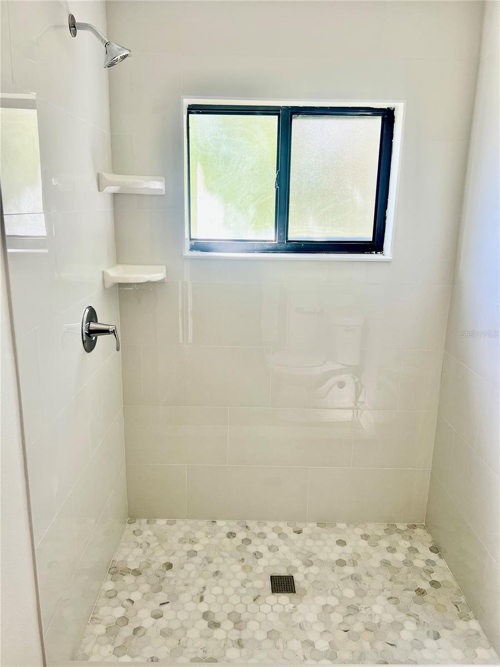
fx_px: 501
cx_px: 250
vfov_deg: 67.3
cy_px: 334
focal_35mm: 26
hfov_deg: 53.1
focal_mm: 5.7
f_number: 1.5
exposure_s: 1/152
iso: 40
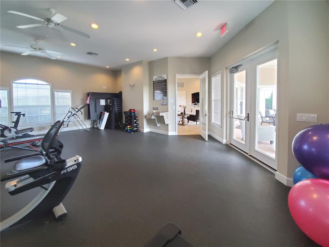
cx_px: 164
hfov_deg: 106.2
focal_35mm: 13
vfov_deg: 89.9
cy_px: 124
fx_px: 124
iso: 250
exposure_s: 1/59
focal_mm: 1.8
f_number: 2.2
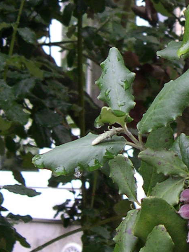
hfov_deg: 10.6
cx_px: 218
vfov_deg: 14.2
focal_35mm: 138
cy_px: 47
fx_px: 1005
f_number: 2.8
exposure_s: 1/75
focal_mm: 8
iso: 100
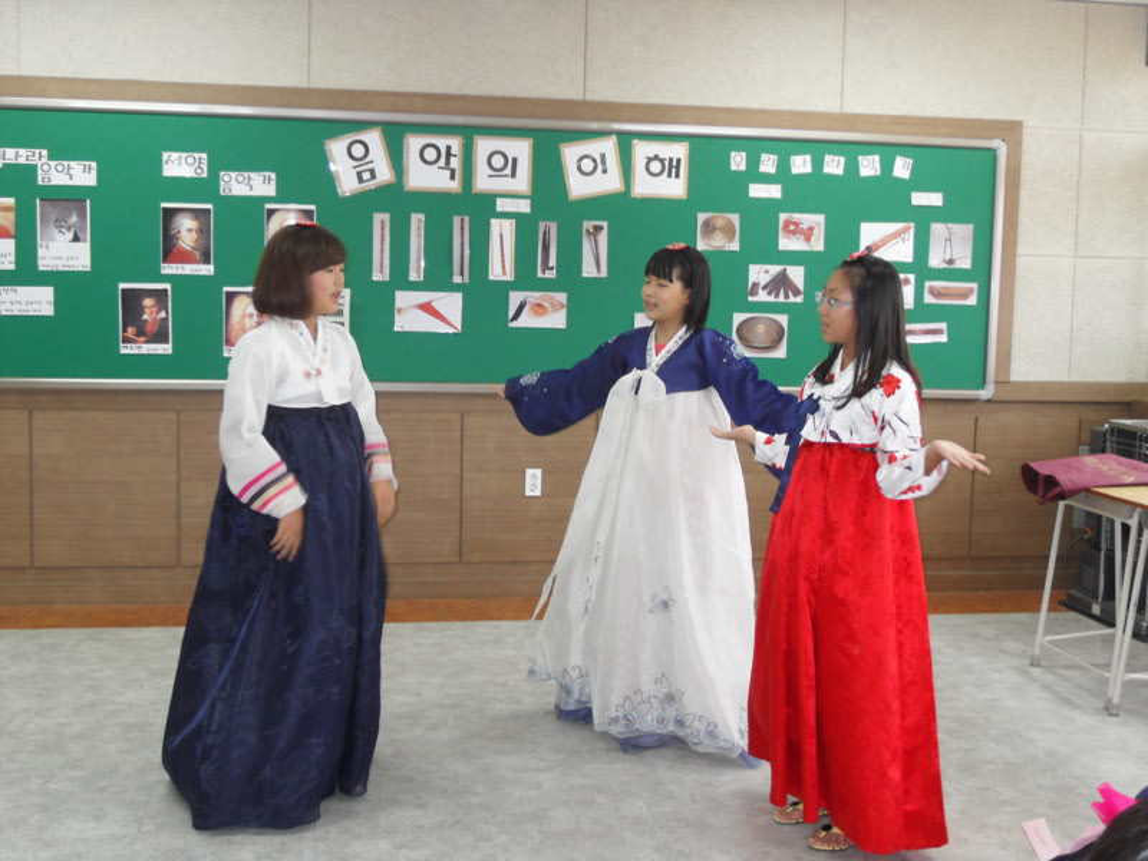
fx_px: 1492
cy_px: 430
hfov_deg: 42.1
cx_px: 574
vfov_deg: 32.2
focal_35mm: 45
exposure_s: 1/60
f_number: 3.6
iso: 200
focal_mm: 9.6
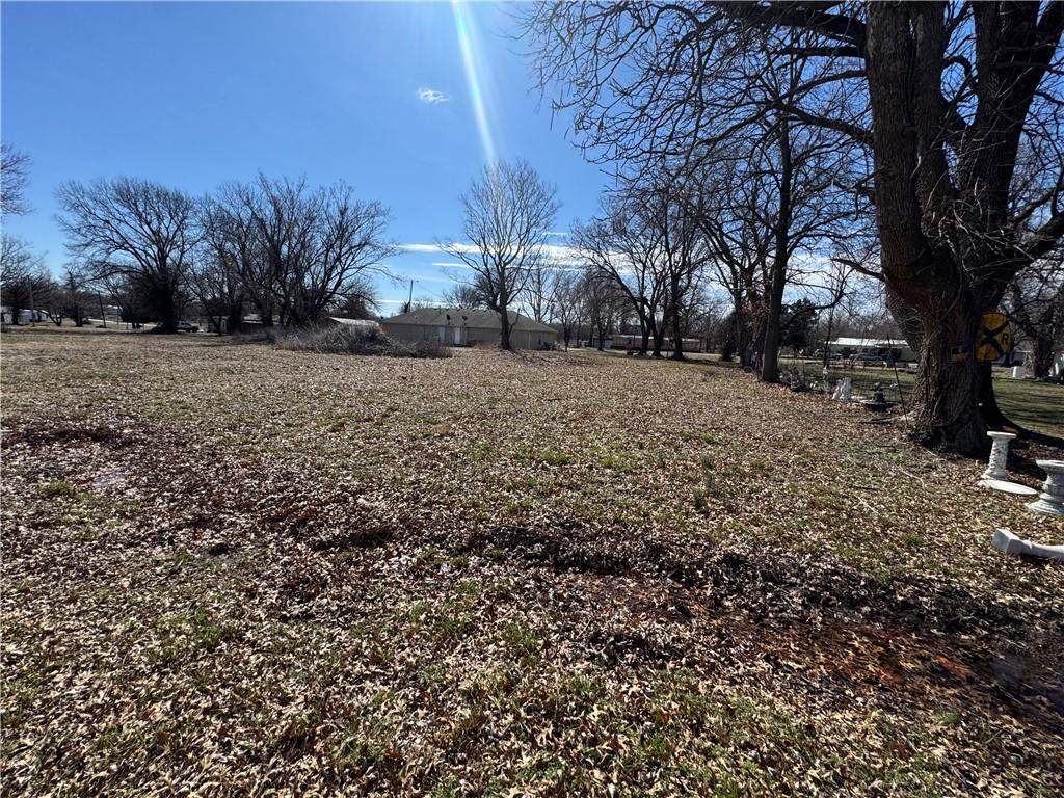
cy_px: 399
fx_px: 430
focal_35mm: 14
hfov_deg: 102.1
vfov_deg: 85.7
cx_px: 532
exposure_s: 1/2083
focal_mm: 2.22
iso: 50
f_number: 2.2
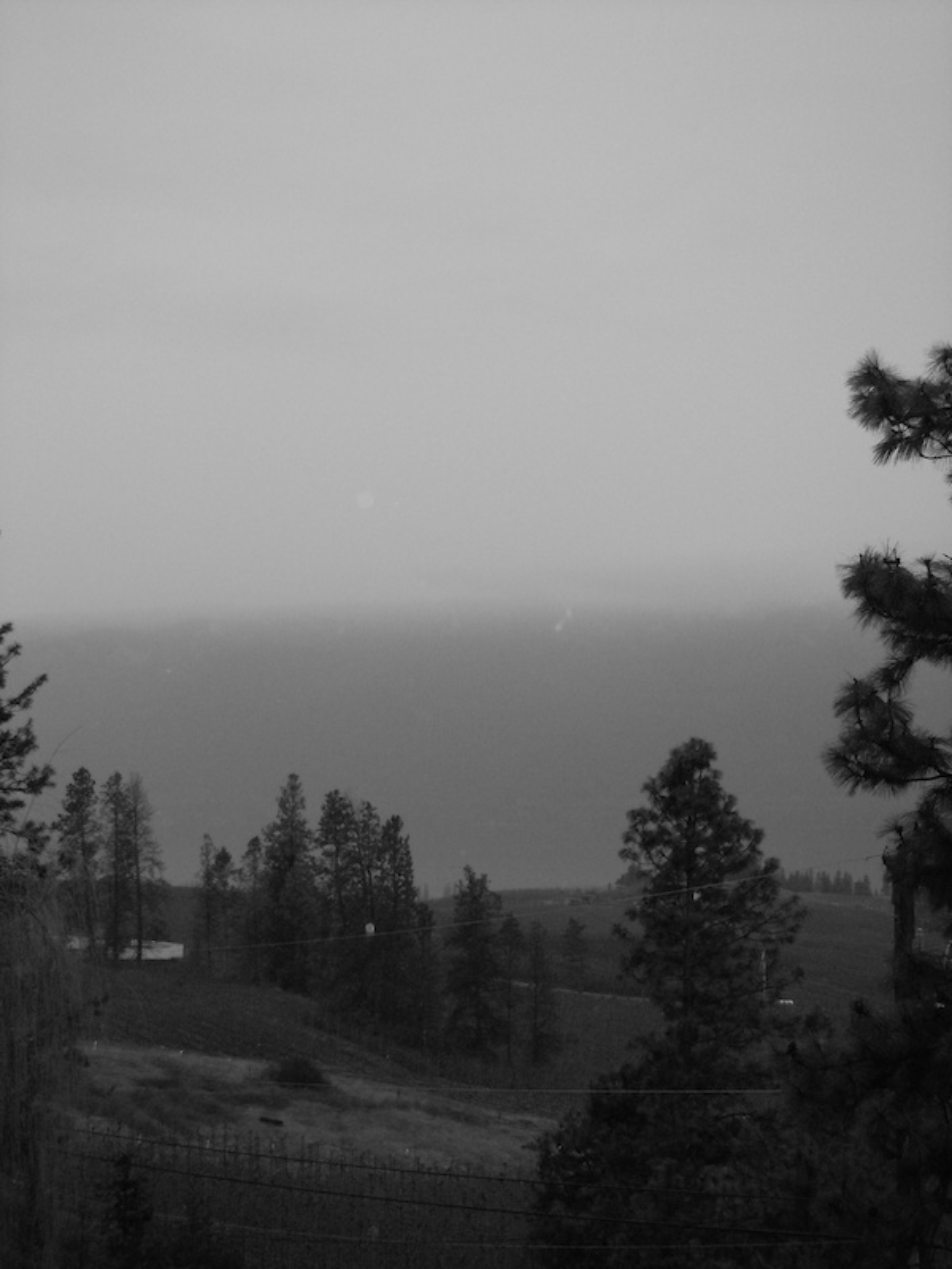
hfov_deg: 21.6
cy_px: 634
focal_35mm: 68
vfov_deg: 28.6
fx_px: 2493
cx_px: 476
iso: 400
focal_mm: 12.2
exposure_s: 1/100
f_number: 4.1
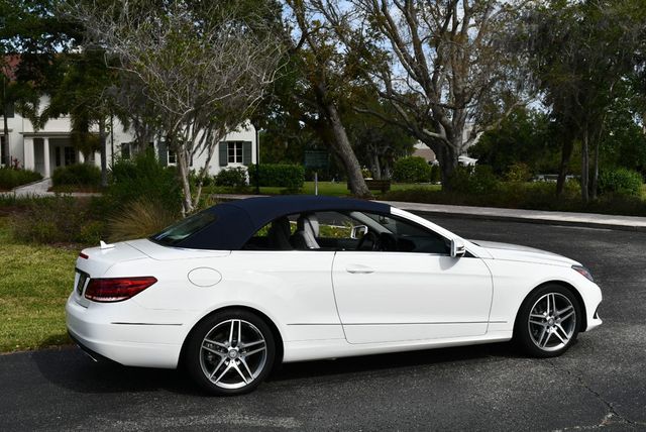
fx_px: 790
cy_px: 216
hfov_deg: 44.5
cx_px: 323
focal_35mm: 44
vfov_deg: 30.6
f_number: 9
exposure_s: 1/320
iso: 100
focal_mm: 22
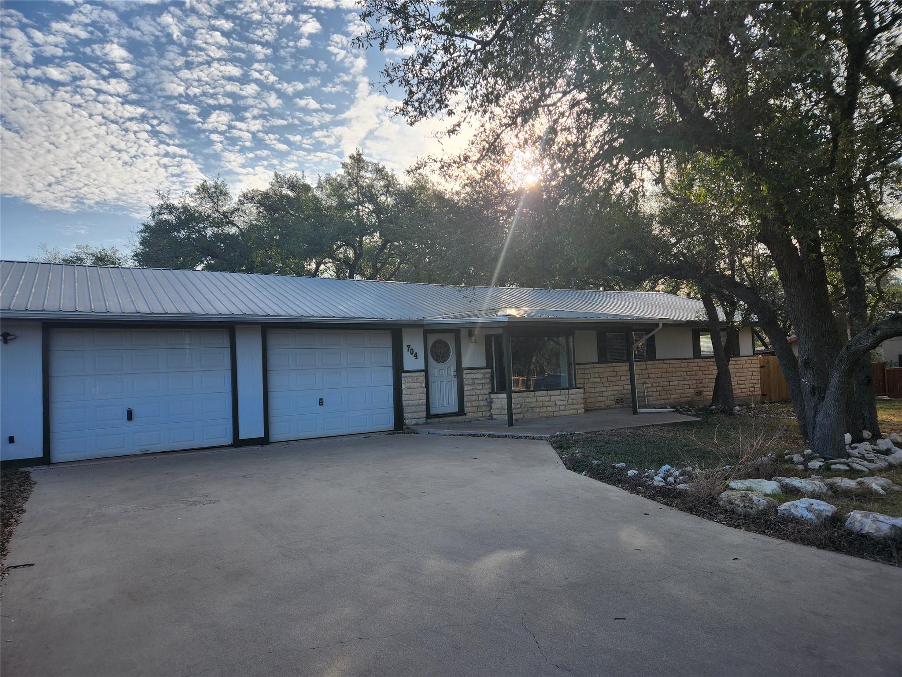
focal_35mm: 23
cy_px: 338
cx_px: 451
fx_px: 599
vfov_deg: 58.9
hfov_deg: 73.9
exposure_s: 1/883
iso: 20
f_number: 1.8
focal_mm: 5.4
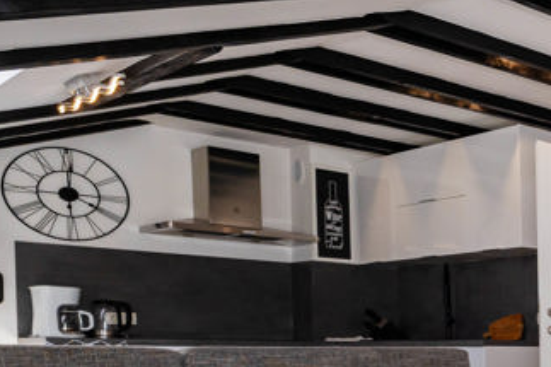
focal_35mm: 52
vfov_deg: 24.8
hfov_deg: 25.1
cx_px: 892
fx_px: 795
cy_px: 367
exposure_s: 1/60
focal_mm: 14
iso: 400
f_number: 7.1
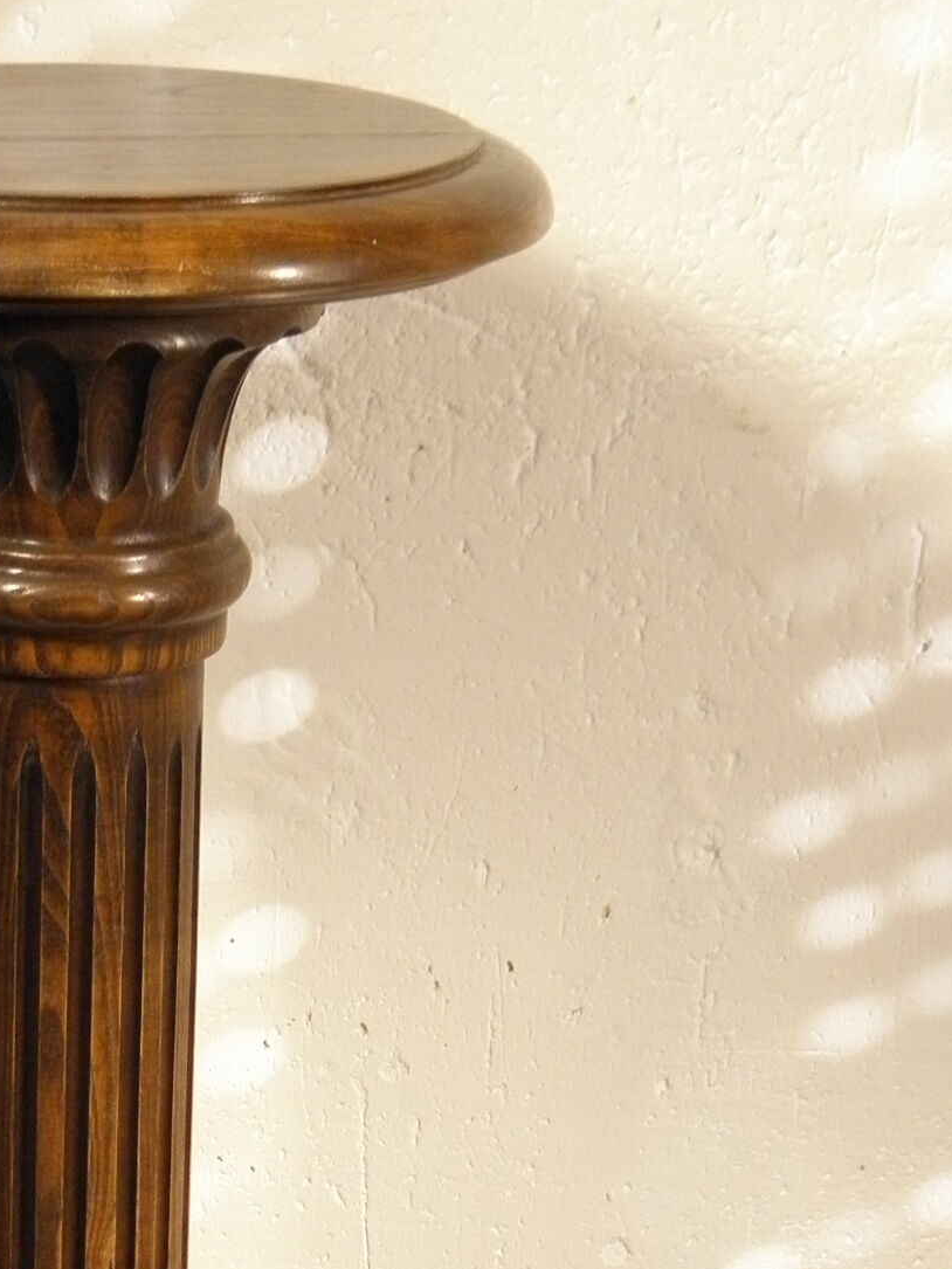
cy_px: 1399
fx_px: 4326
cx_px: 78
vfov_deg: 16.2
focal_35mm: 118
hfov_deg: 12.5
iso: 200
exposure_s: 1/30
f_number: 4
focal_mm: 9.1
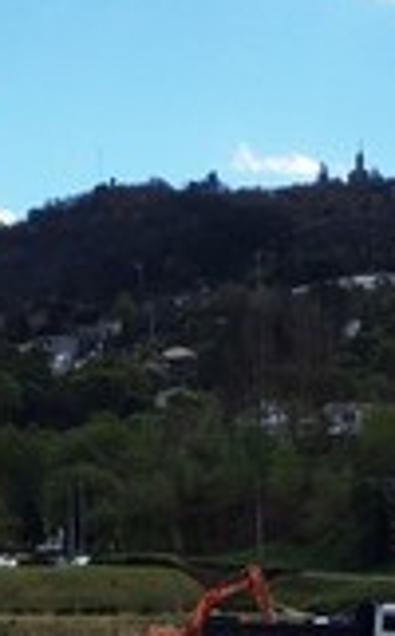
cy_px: 808
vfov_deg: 17.7
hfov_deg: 11.7
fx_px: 1920
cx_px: 142
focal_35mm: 111
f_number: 2.2
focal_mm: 4.15
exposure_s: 1/1647
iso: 32
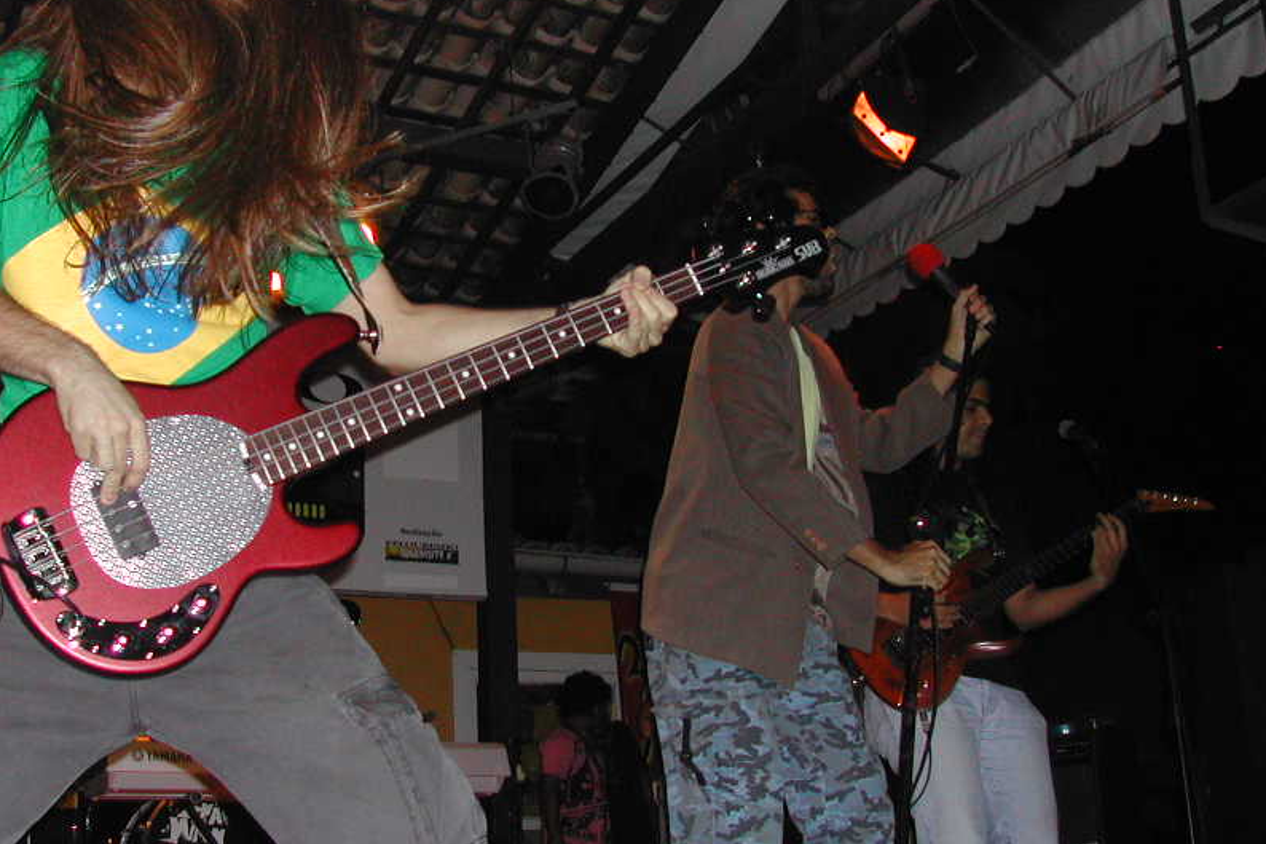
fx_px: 1793
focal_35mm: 51
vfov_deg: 26.5
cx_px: 509
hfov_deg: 38.7
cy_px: 410
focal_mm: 8
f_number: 2.8
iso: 217
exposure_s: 1/60
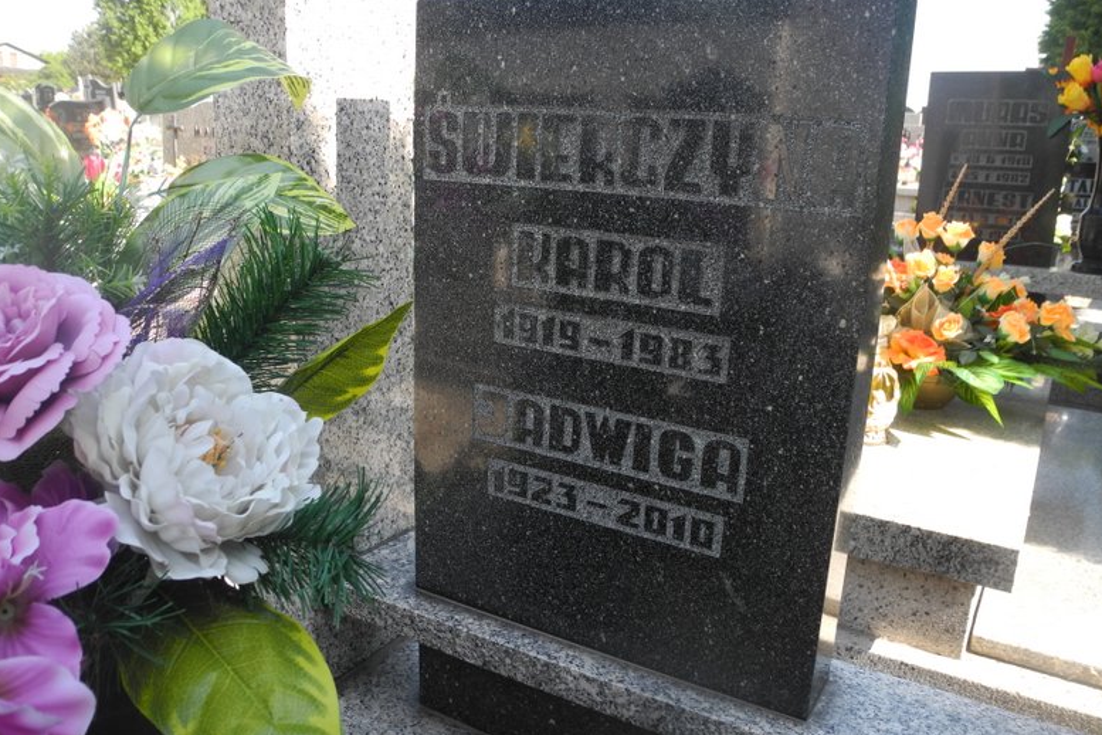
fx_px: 918
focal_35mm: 30
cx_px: 539
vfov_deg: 43.6
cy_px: 372
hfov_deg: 61.9
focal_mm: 6
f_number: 2.8
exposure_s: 1/250
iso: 100
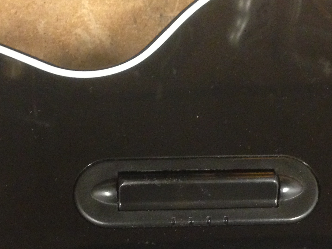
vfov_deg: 19.2
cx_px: 183
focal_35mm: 76
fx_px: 729
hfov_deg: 25.6
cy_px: 194
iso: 400
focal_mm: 4.12
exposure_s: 1/17
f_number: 2.4
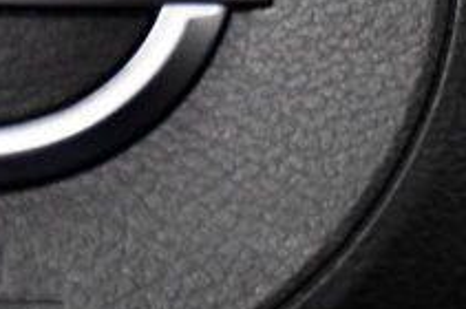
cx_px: 1016
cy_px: -73
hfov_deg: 6.5
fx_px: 3955
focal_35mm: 306
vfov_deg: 4.5
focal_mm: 42
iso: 2500
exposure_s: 1/125
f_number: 4.5
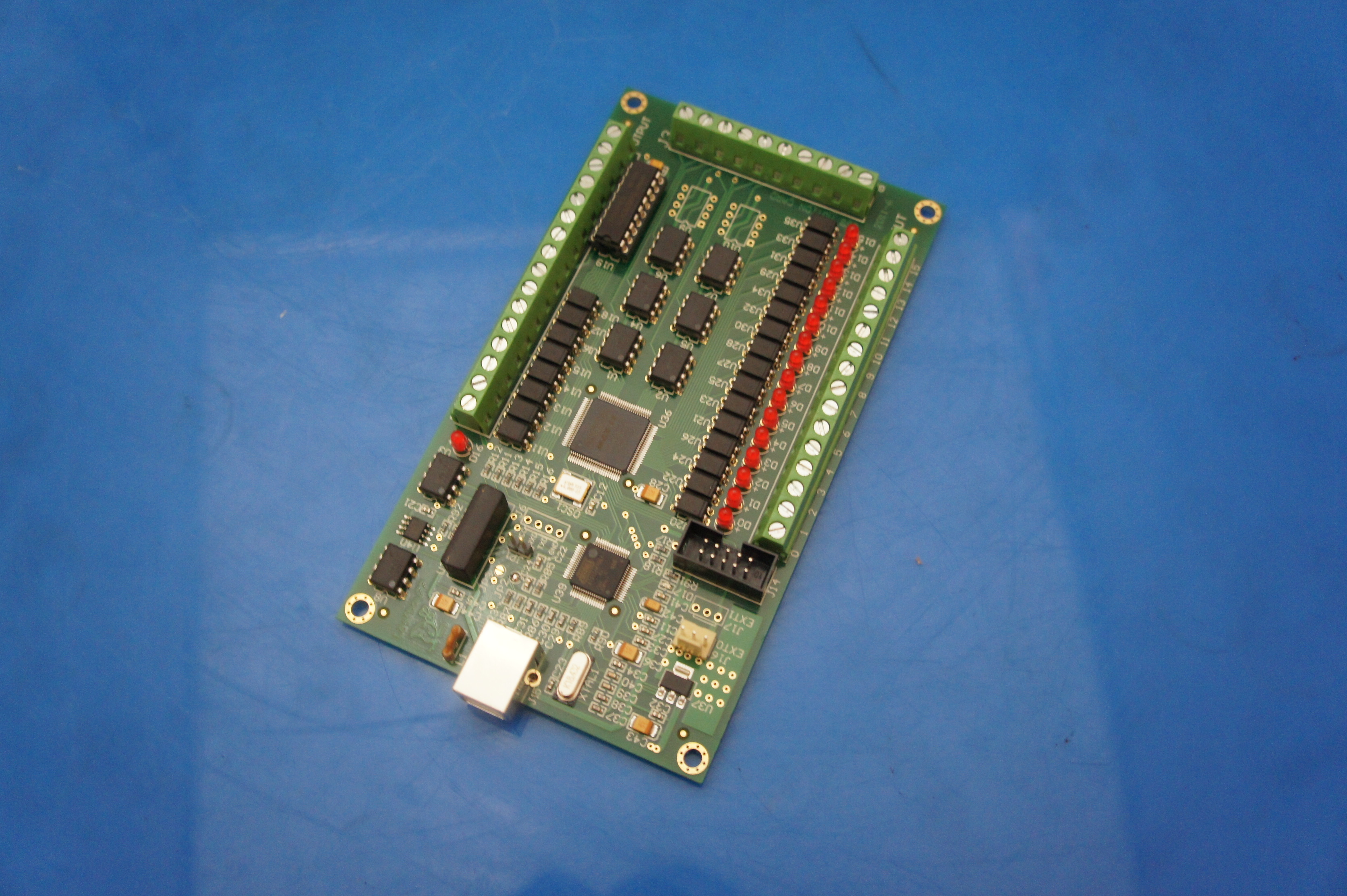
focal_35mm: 34
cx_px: 674
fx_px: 1290
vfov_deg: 38.3
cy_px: 448
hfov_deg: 55.1
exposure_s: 1/10
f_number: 4
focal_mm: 23
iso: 1600
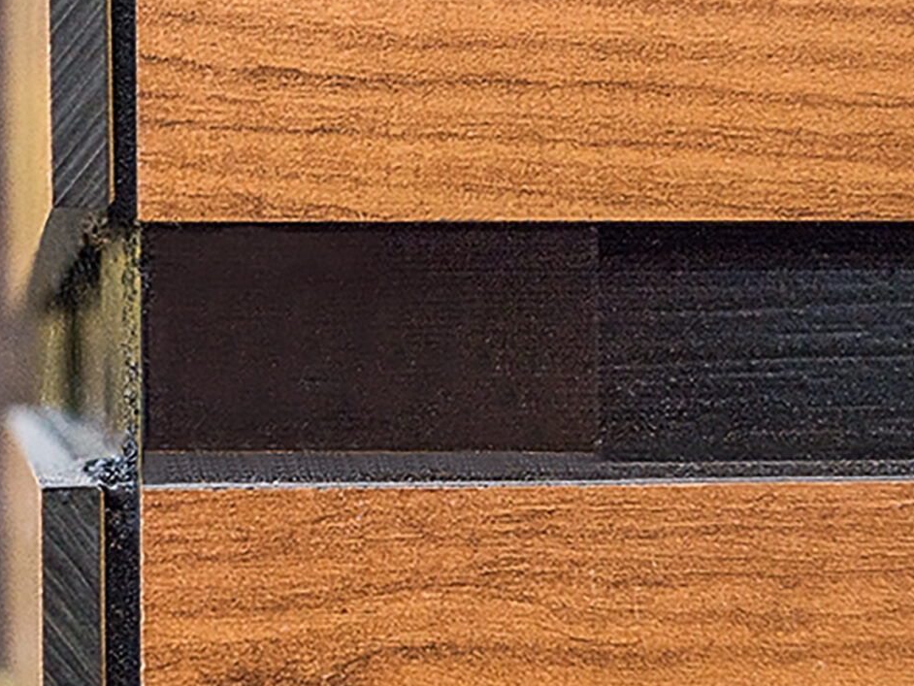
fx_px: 2174
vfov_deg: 17.9
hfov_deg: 23.3
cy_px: 311
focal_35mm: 82
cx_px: 145
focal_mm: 21
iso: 400
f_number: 5.6
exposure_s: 1/125
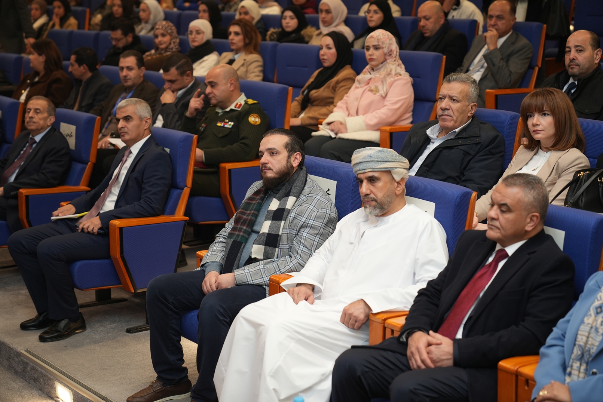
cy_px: 201
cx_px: 302
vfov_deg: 19.5
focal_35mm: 70
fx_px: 1173
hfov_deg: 28.8
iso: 800
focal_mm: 70
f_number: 2.8
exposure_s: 1/160
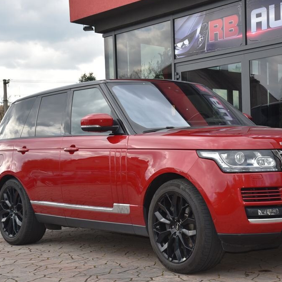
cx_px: 181
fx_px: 654
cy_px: 140
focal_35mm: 71
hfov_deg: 24.2
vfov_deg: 24.3
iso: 500
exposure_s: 1/200
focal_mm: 55
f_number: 10
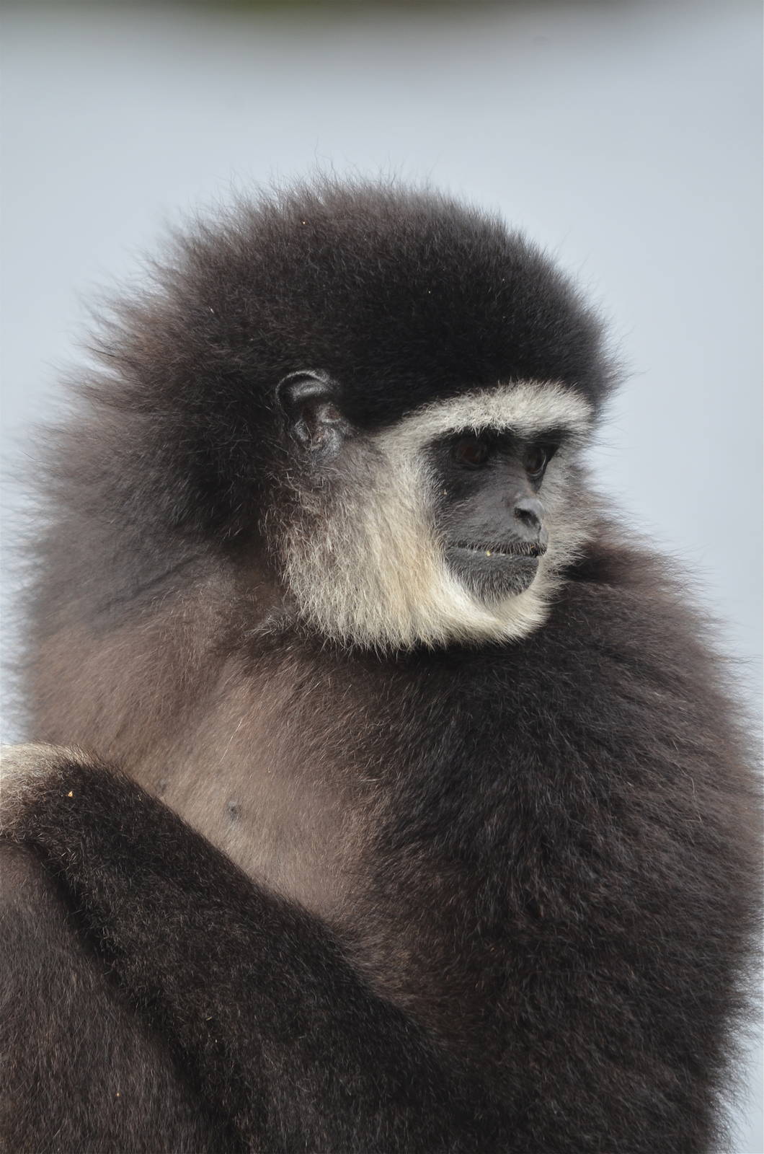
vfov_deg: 2.8
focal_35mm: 750
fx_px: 23977
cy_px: 577
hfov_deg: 1.8
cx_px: 382
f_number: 6.3
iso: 400
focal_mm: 500
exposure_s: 1/250
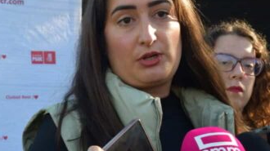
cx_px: 21
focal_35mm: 83
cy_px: 126
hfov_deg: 24.8
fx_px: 594
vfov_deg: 14.4
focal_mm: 23
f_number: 5.6
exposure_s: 1/250
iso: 220
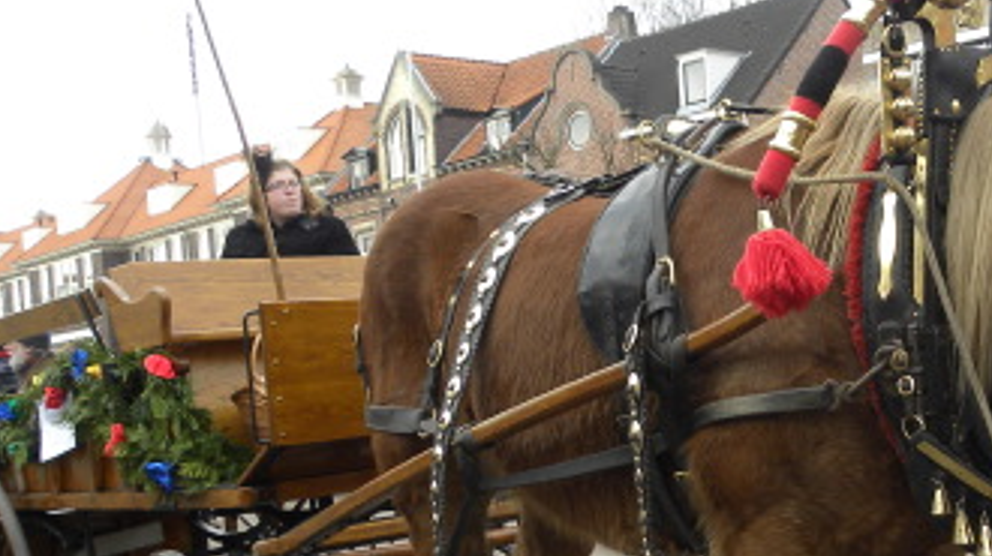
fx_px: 1446
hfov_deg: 36.4
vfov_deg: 21.4
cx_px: 815
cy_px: 463
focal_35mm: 55
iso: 64
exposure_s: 1/102
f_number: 3.5
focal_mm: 4.6
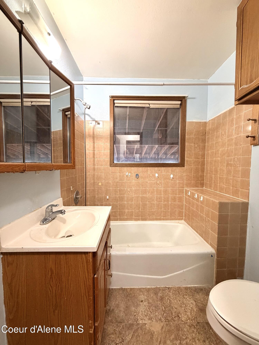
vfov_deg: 102.1
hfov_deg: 85.7
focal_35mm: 14
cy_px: 172
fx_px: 140
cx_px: 130
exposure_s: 1/60
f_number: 2.2
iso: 320
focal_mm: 2.22
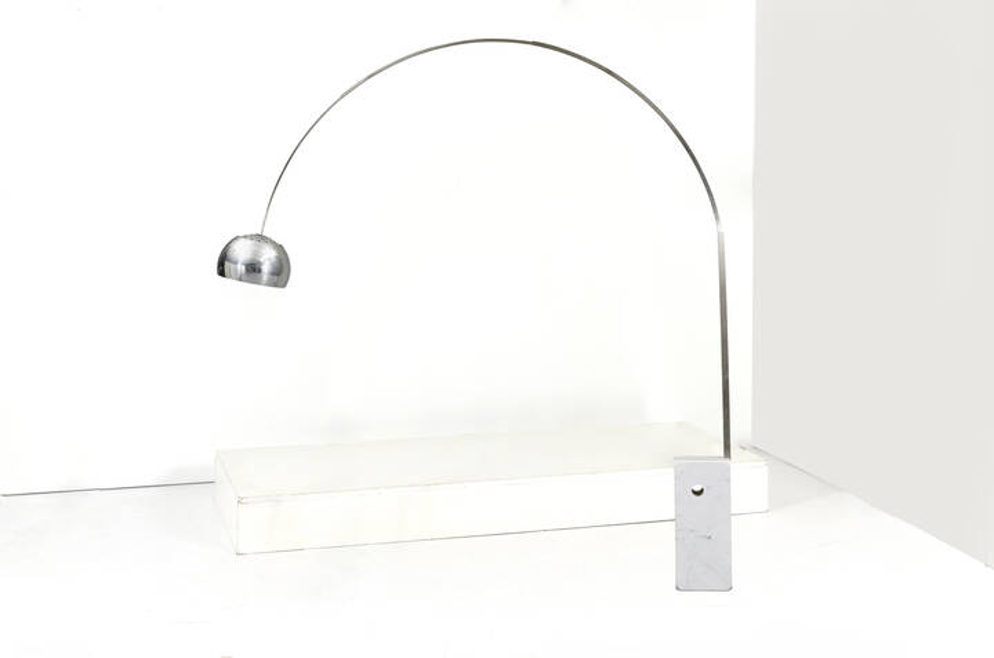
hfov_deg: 37.9
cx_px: 497
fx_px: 1447
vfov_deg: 25.6
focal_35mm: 52
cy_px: 329
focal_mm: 35
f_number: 16
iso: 100
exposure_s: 1/160
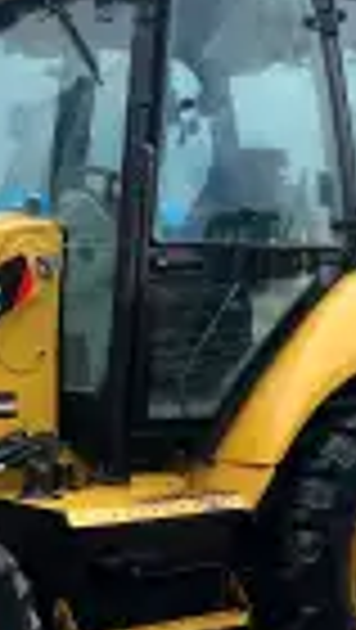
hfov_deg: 14.8
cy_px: 428
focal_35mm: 81
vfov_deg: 26.0
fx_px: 1356
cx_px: 23
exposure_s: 1/804
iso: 50
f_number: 1.6
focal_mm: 5.1
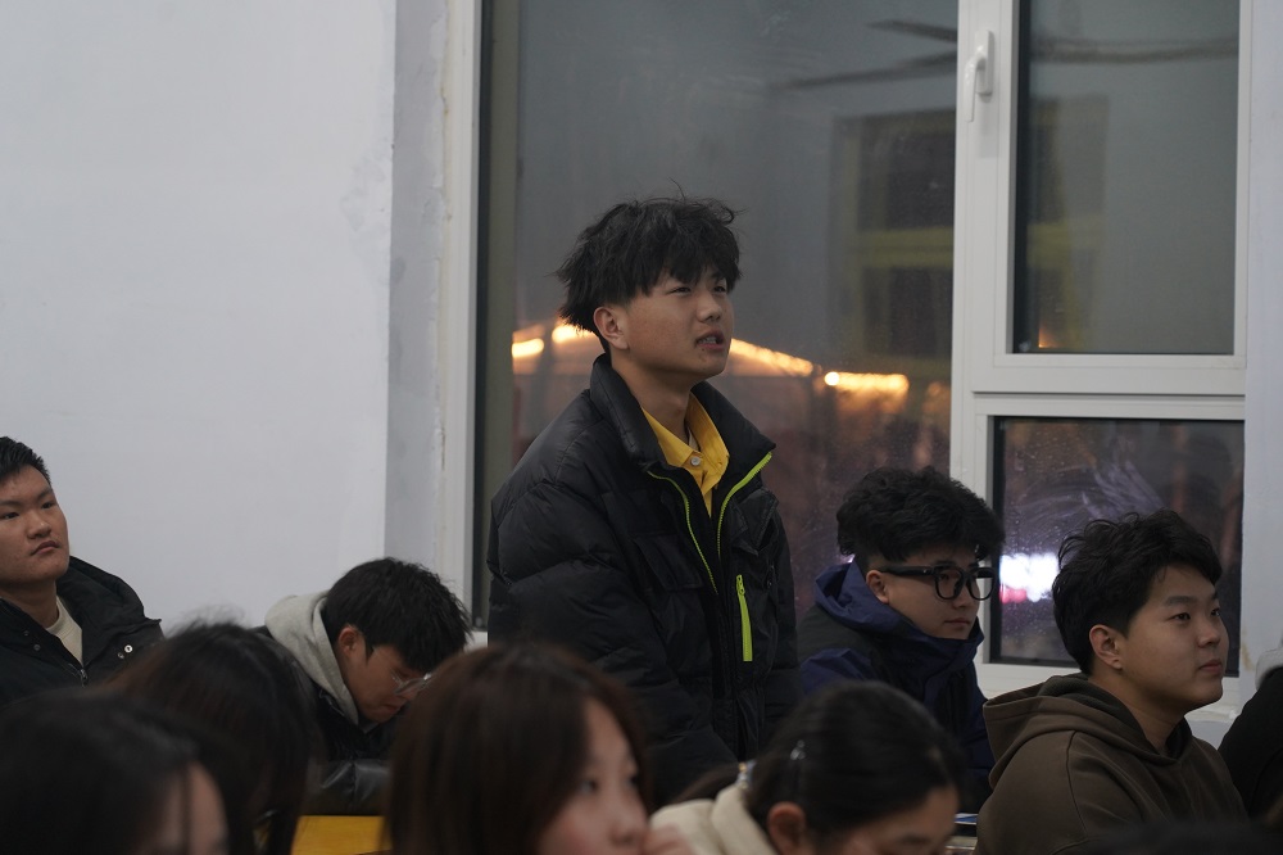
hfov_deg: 19.5
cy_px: 428
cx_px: 642
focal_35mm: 105
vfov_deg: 13.0
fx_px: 3741
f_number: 5
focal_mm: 105
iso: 2500
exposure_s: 1/125
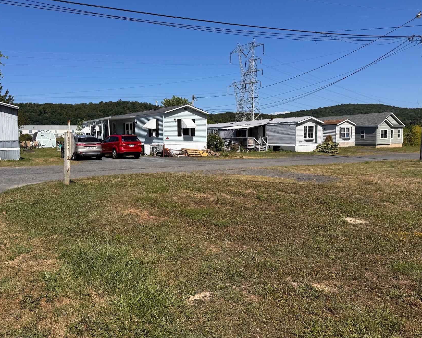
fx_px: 362
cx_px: 173
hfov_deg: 60.0
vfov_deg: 50.0
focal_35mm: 29
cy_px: 162
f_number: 1.78
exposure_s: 1/6410
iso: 80
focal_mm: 6.76
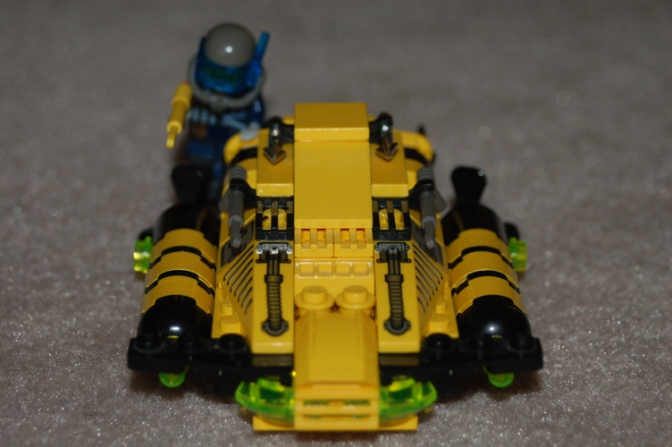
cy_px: 224
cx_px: 336
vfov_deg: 11.4
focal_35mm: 120
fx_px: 2238
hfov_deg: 17.1
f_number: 5.6
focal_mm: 80
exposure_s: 1/60
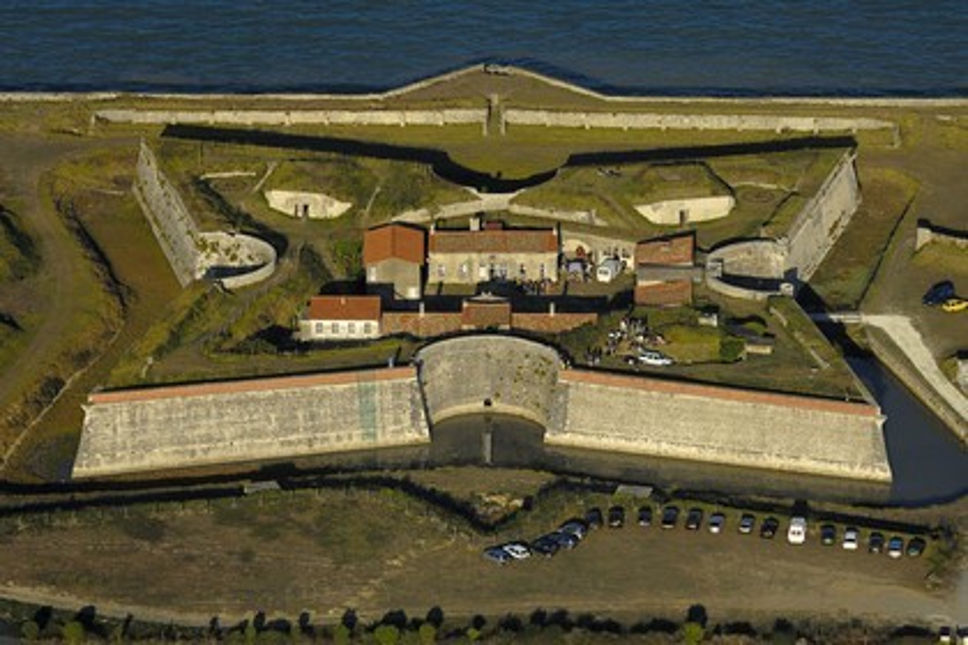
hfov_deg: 12.5
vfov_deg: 8.3
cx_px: 484
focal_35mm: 165
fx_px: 4436
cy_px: 322
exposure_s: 1/1250
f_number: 5
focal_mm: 110
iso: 100
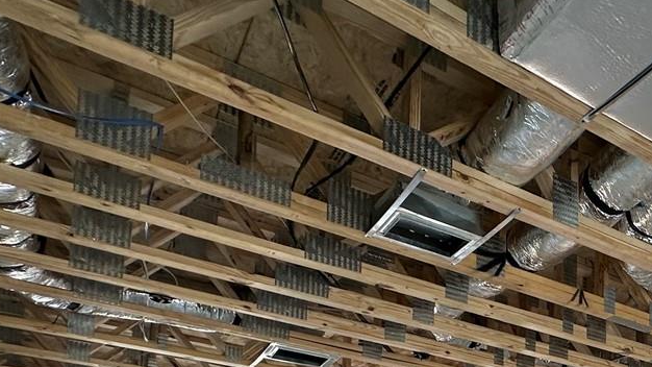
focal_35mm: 39
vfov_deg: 25.2
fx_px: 674
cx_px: 633
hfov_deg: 44.8
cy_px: 506
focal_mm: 2.22
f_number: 2.2
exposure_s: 1/99
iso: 125
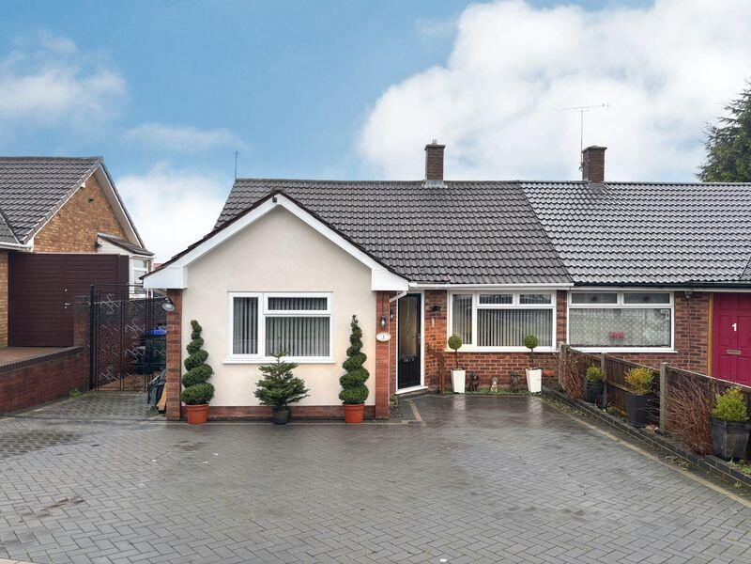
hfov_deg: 67.3
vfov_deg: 53.1
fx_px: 564
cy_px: 282
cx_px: 376
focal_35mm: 26
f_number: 1.6
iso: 64
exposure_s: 1/121
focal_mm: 5.96
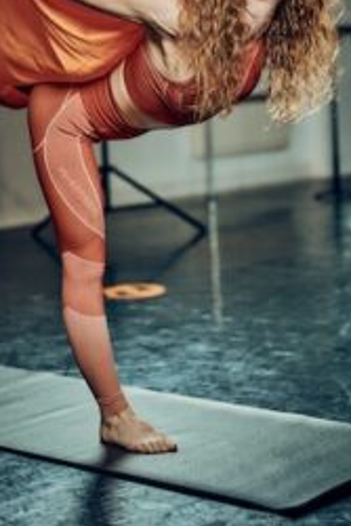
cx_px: 185
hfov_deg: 14.3
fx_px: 1402
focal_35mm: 96
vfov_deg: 21.1
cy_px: 158
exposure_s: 1/200
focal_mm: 50
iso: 100
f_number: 1.8
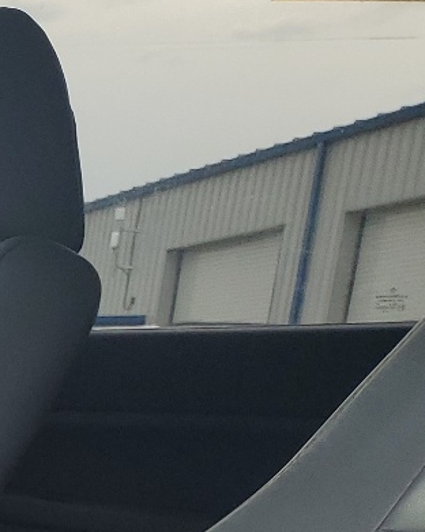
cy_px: 801
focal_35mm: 104
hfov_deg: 11.8
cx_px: -617
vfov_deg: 16.7
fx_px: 1635
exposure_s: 1/385
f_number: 1.5
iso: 50
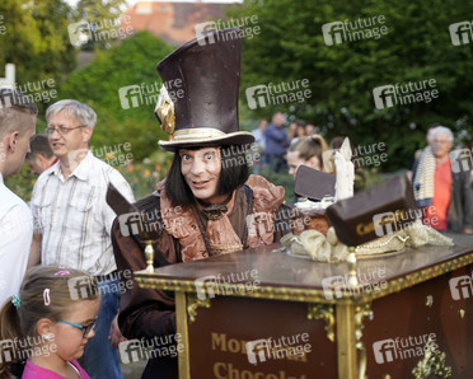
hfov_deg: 32.5
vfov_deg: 26.3
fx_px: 812
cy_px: 190
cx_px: 245
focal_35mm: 58
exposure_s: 1/1600
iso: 800
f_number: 2.8
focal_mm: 51
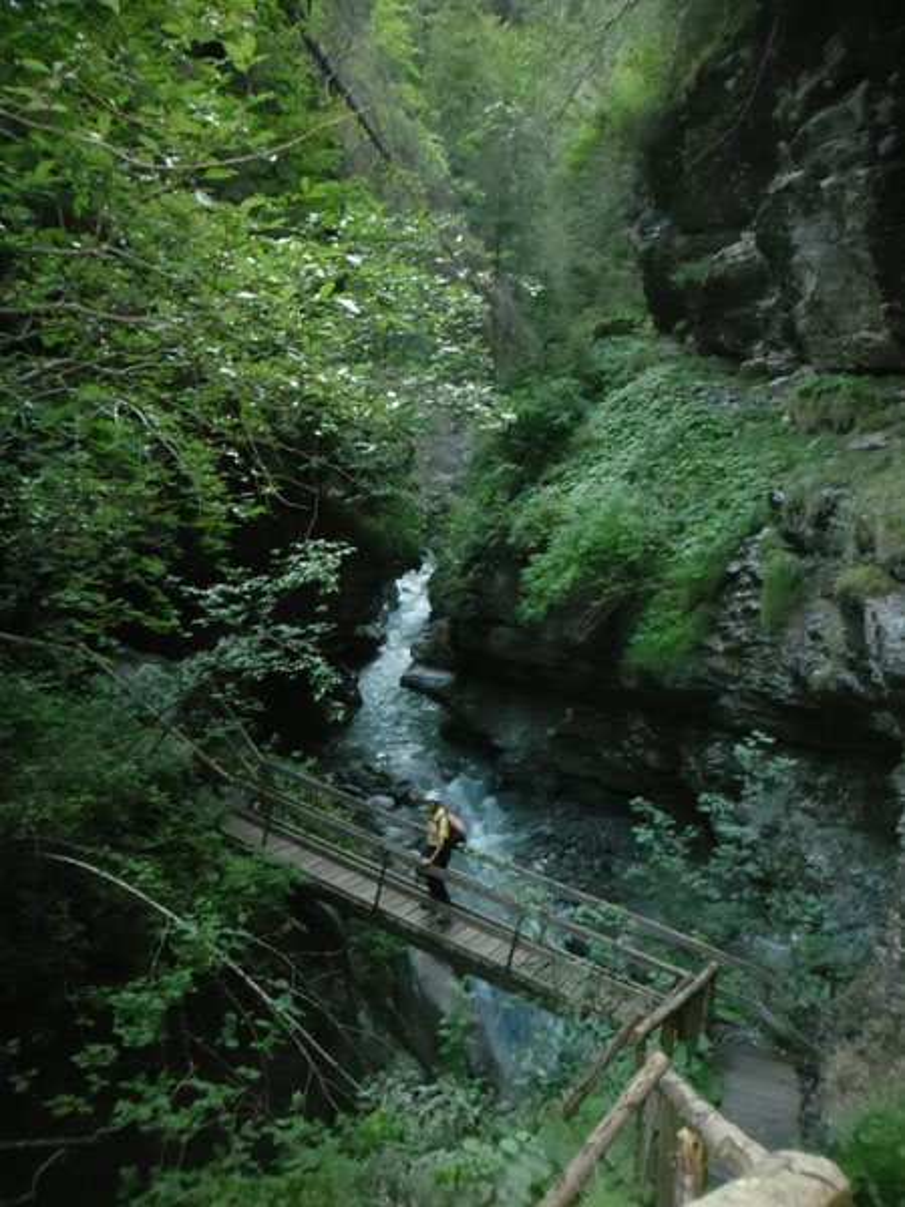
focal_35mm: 27
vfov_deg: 65.3
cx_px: 452
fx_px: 941
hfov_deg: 51.4
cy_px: 604
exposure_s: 1/45
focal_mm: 4.9
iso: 400
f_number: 3.5
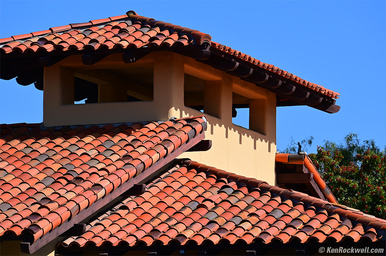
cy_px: 128
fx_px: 2678
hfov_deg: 8.2
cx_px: 193
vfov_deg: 5.5
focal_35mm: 250
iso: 100
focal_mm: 250
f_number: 10
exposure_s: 1/250
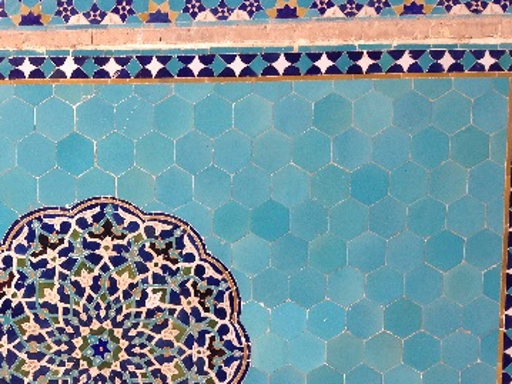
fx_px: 887
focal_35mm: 60
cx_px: 95
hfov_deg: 31.3
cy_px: 348
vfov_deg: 23.7
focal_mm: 4.12
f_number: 2.4
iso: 50
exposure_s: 1/167
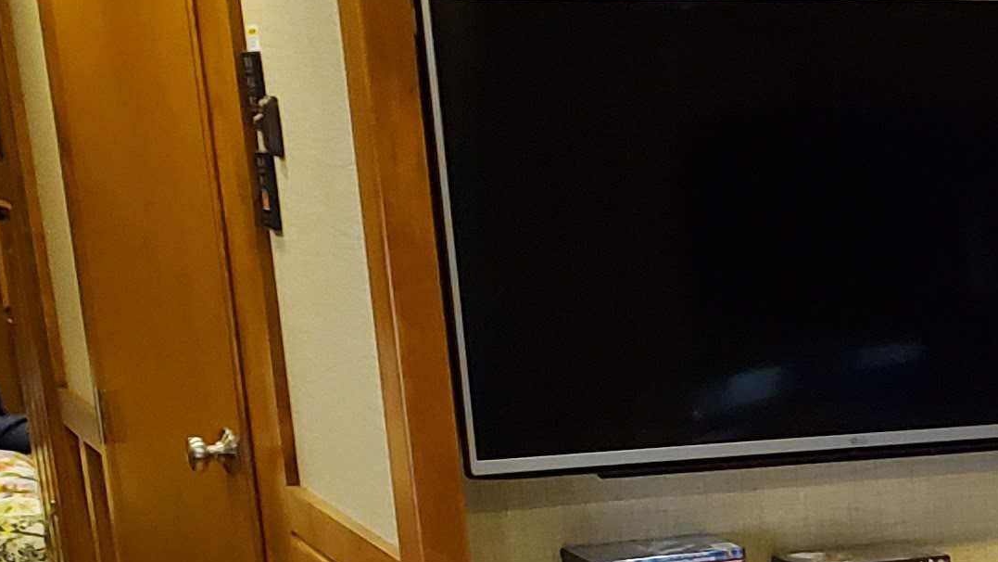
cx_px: 1493
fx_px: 2805
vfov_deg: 11.0
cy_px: 827
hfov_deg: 18.0
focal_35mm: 106
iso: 200
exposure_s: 1/39
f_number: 2.4
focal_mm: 4.3
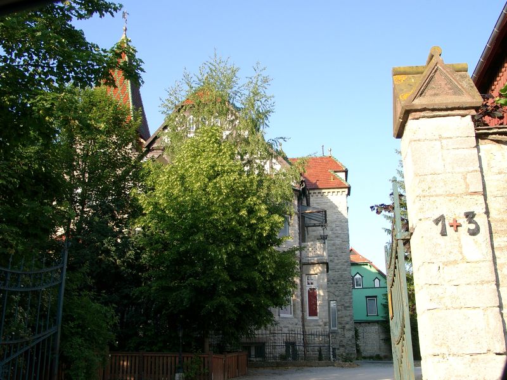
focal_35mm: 37
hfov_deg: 50.1
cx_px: 254
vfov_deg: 38.7
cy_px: 190
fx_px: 542
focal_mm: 7.69
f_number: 4
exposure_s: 1/204
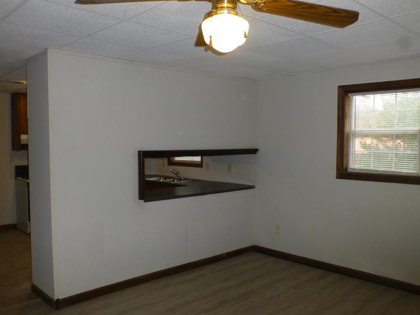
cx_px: 210
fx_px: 413
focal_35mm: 34
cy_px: 158
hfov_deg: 54.0
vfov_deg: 41.8
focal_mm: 6.1
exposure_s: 1/60
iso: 320
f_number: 3.7
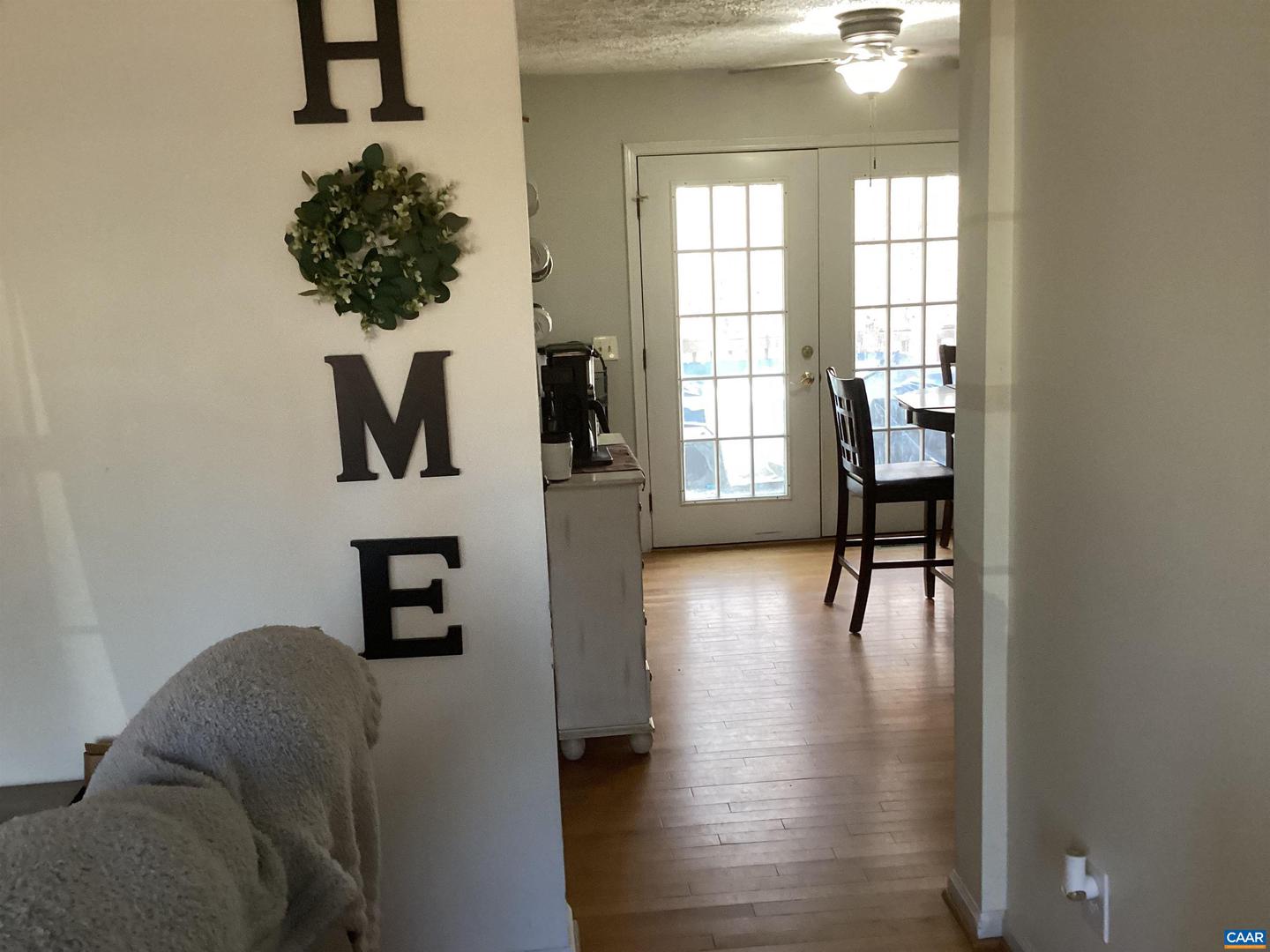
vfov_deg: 45.4
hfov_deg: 58.4
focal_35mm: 31
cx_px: 635
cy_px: 476
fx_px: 1137
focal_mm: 3.3
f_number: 2.4
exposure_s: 1/50
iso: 250
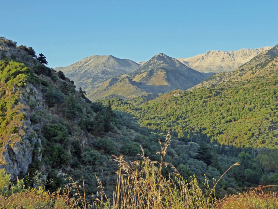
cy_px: 104
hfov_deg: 38.9
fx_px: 394
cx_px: 139
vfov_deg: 29.7
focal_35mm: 49
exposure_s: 1/200
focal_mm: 8.4
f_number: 4
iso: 160
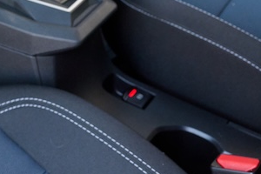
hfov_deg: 15.7
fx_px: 870
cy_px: -99
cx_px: -135
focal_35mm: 120
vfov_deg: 10.9
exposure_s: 1/50
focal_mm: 30
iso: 1250
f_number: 4.5
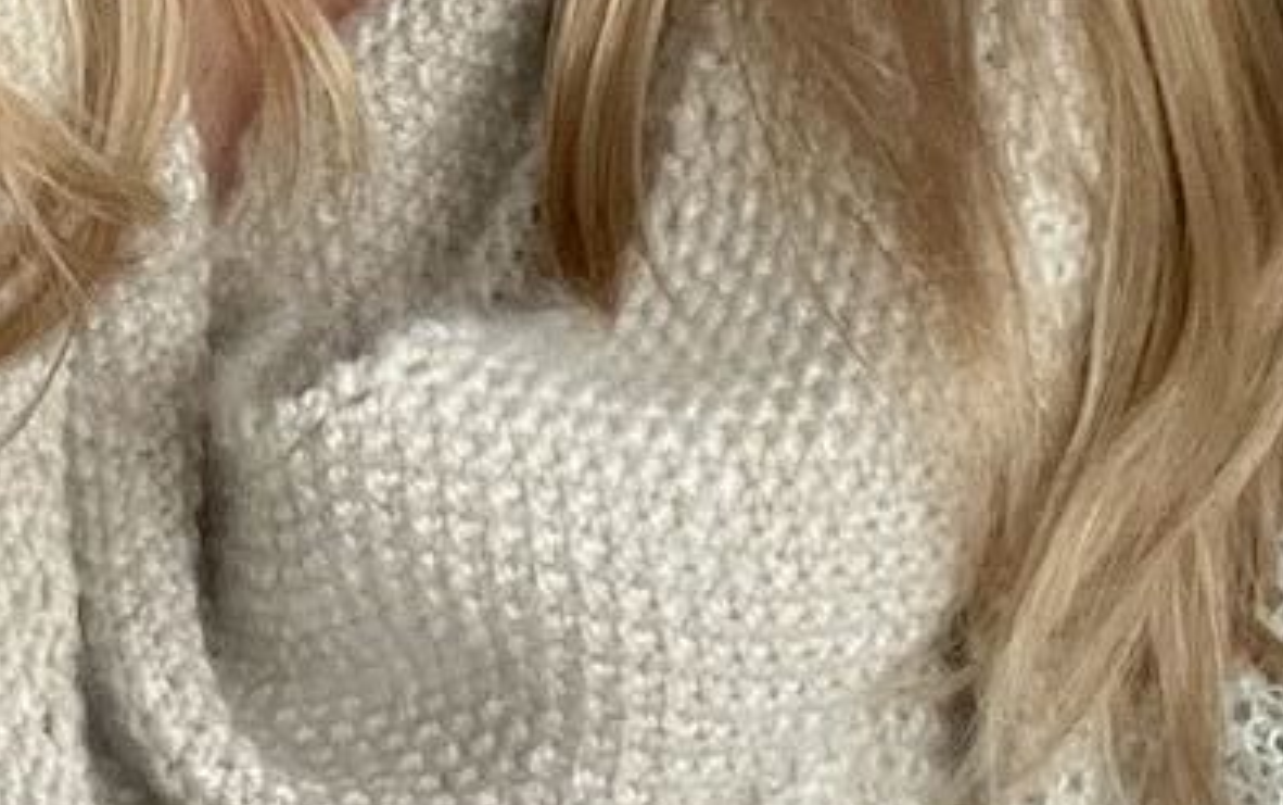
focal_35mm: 129
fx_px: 4514
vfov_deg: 9.9
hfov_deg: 15.6
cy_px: -297
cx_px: -244
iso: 320
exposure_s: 1/60
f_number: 2.2
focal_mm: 2.71
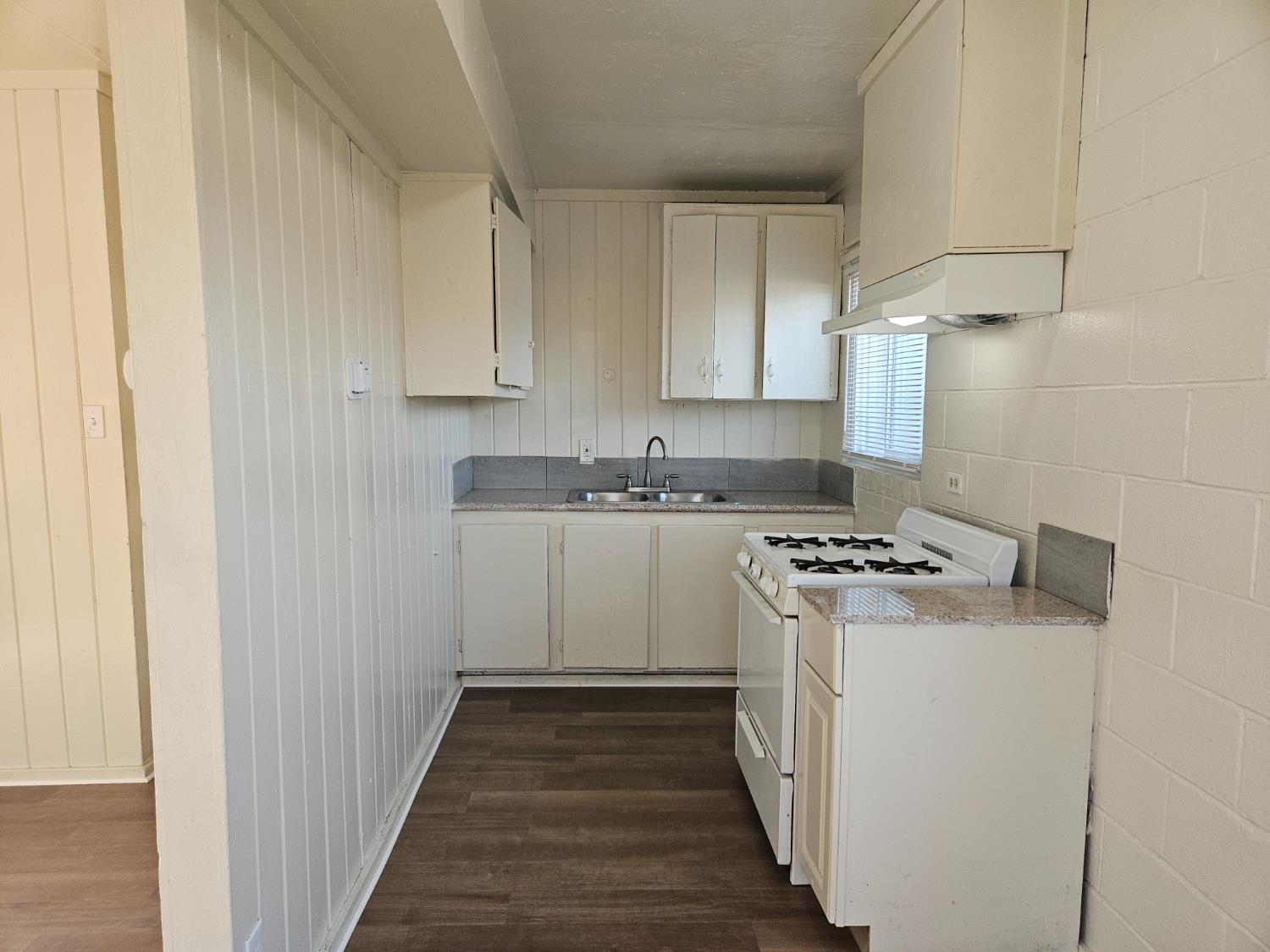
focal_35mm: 23
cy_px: 476
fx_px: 844
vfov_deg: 58.9
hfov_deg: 73.9
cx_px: 635
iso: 40
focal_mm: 5.4
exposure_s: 1/60
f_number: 1.8
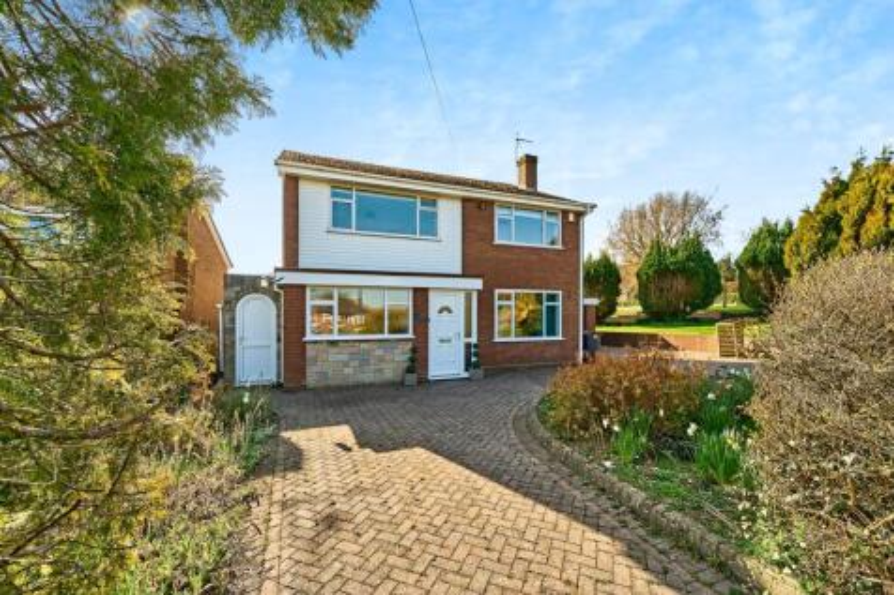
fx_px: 348
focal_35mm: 14
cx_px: 447
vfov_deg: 81.2
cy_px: 298
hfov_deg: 104.3
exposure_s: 1/1250
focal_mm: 14
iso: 125
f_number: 8
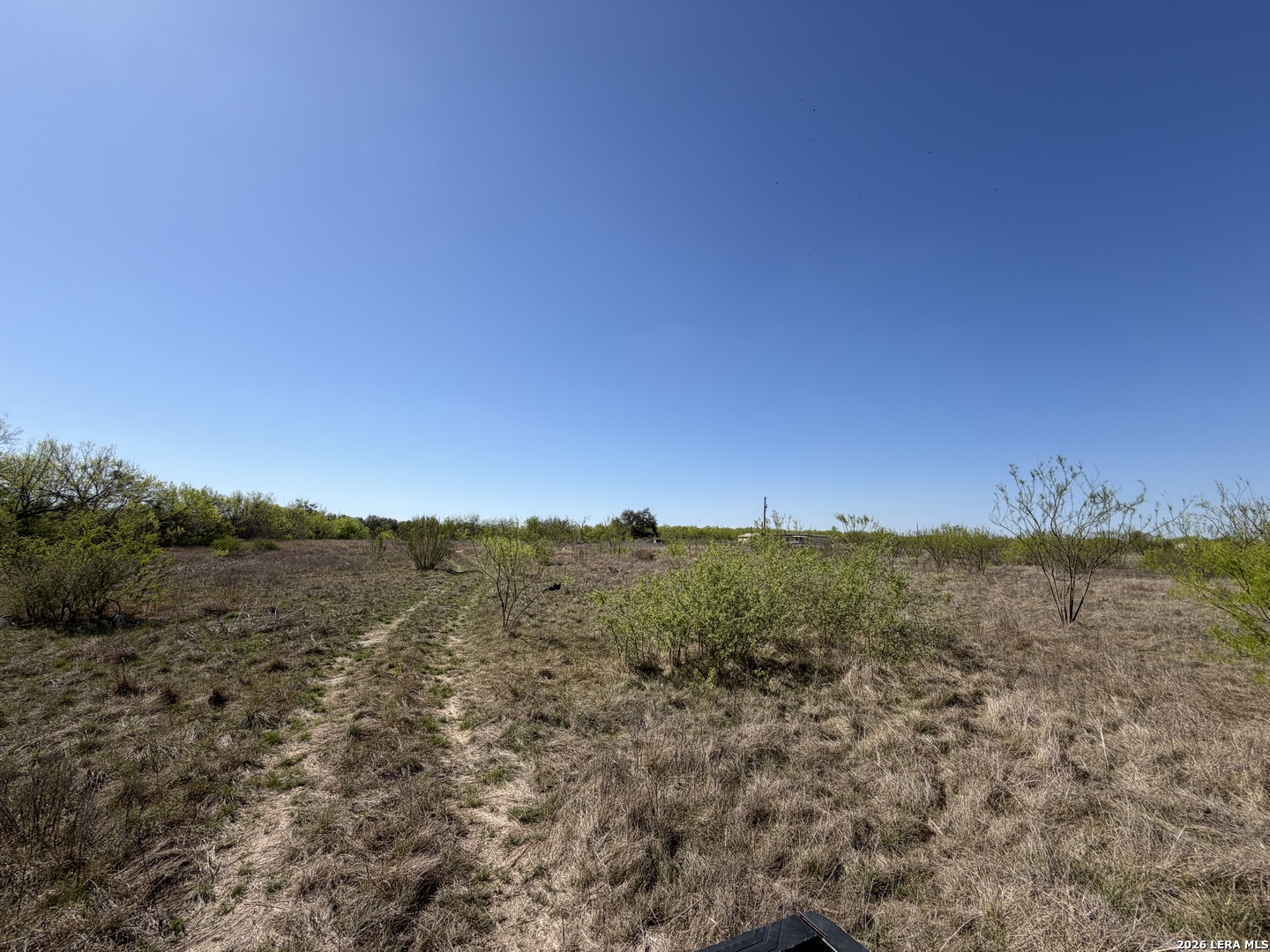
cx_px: 635
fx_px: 514
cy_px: 476
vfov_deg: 85.7
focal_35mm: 14
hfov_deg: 102.1
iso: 20
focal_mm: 2.22
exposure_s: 1/1189
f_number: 2.2
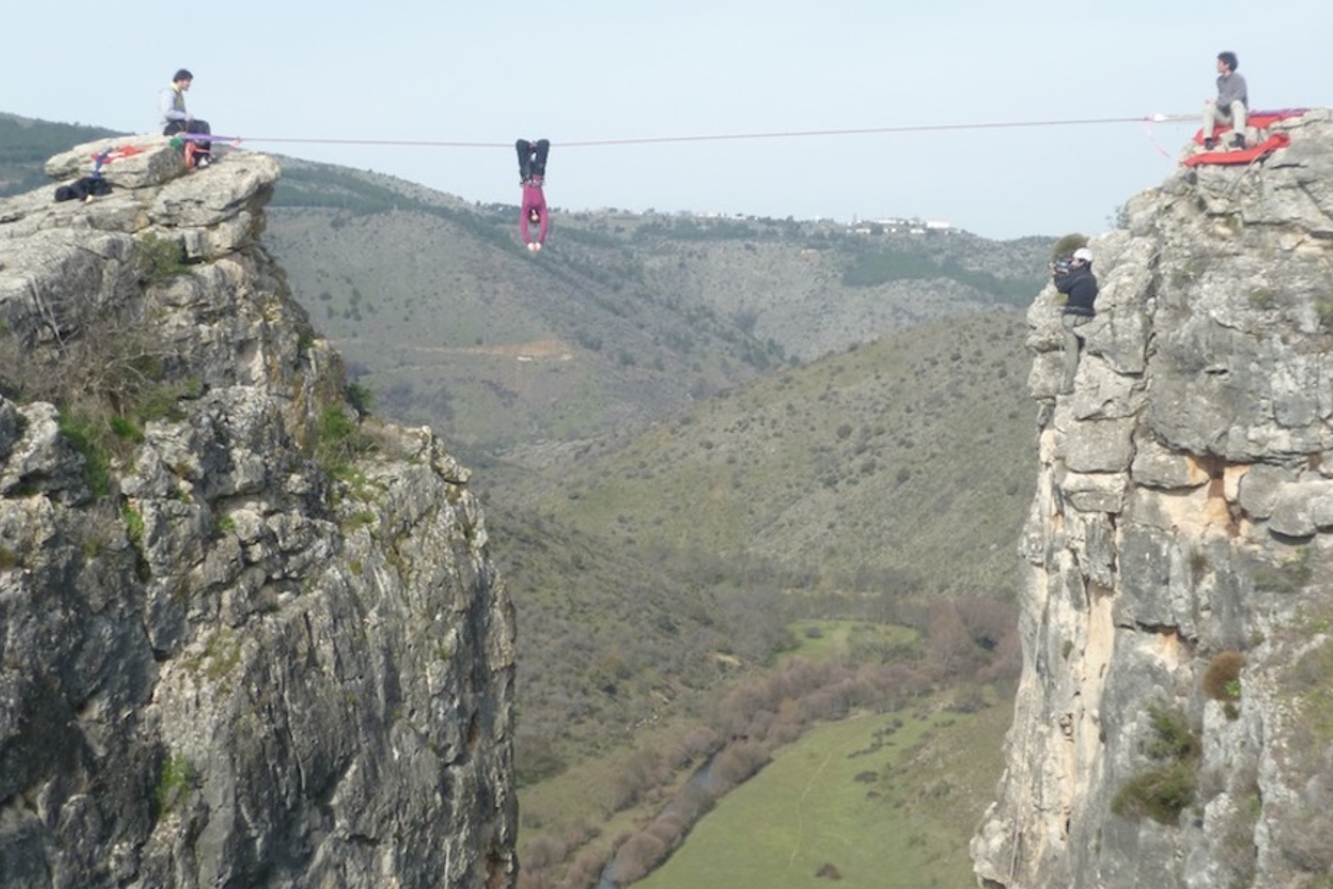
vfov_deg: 21.9
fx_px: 2296
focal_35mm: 62
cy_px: 455
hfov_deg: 32.4
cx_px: 663
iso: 200
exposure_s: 1/125
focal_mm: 10.5
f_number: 13
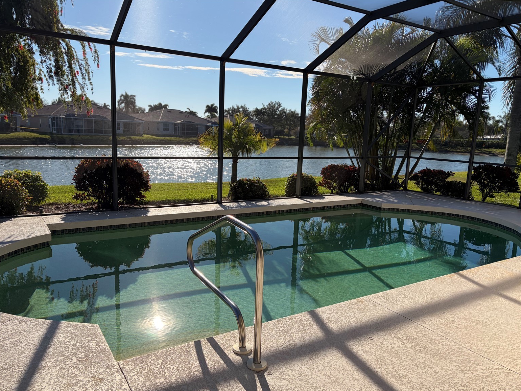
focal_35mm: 27
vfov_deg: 51.4
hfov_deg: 65.3
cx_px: 255
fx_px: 406
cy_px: 200
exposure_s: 1/3623
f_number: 1.6
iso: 64
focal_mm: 5.96
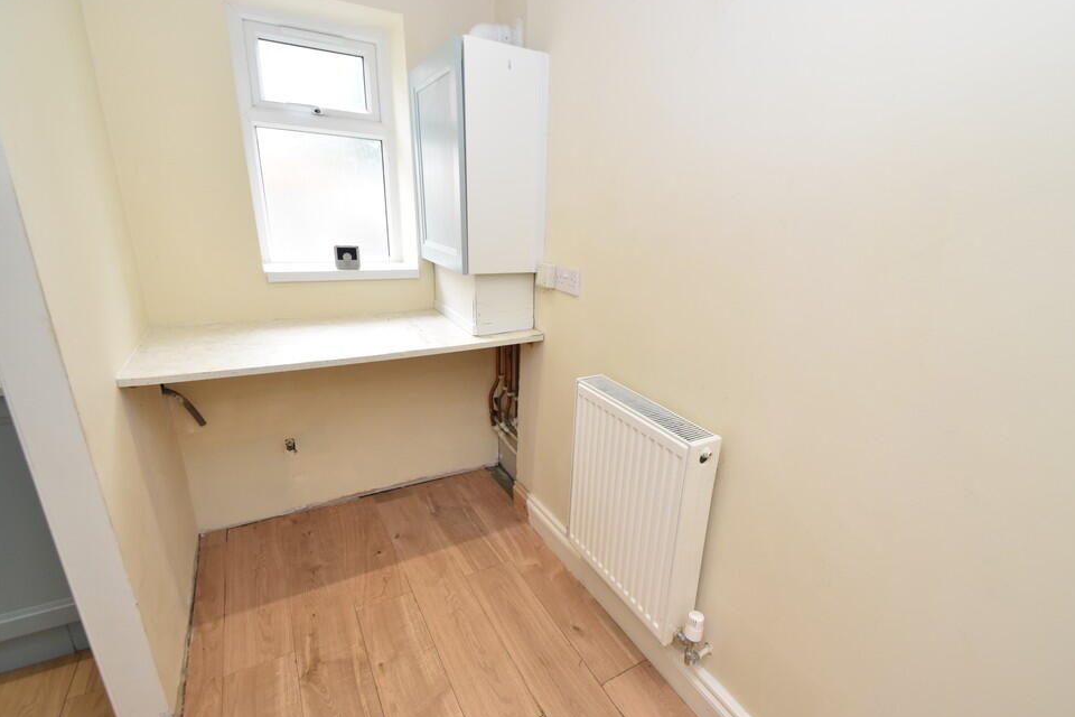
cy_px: 369
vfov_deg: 73.7
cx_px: 570
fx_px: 478
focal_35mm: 16
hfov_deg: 96.6
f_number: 5.6
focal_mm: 10
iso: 720
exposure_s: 1/125
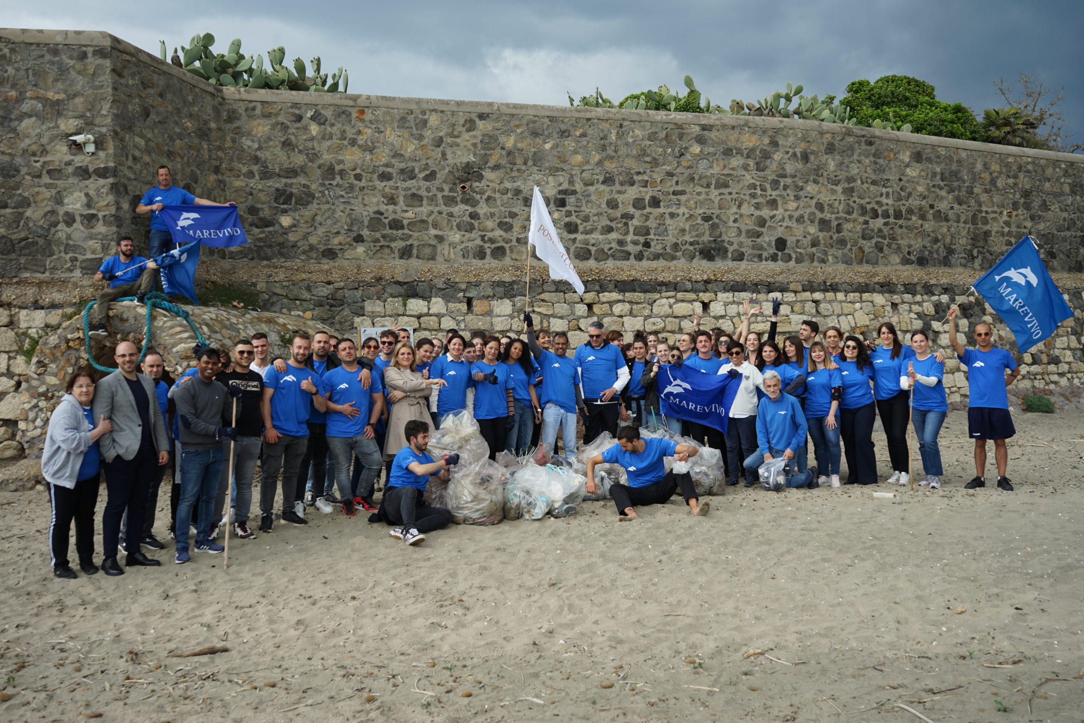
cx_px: 542
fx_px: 994
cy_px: 362
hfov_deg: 57.2
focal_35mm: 33
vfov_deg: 40.0
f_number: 9
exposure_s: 1/125
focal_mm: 33
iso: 100
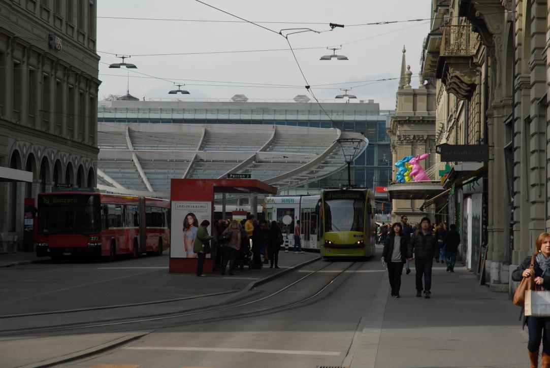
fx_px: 1606
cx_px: 275
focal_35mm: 105
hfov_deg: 19.4
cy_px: 184
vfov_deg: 13.1
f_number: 7.1
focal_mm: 70
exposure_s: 1/200
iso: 100
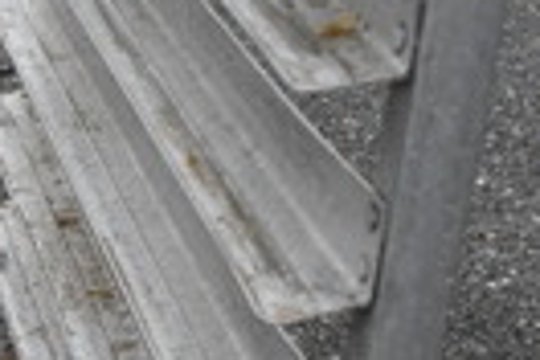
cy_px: 577
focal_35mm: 125
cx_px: -376
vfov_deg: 10.5
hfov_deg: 14.7
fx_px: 1875
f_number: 5.6
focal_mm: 18
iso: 320
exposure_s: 1/125
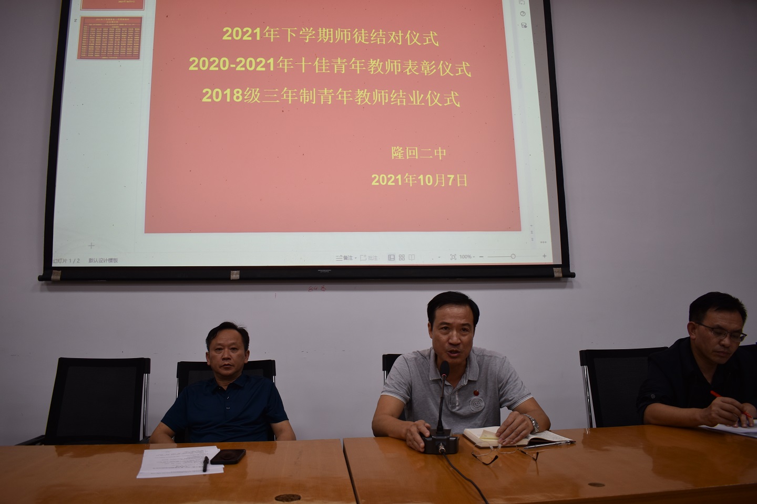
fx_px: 568
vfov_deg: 47.9
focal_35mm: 27
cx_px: 378
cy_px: 252
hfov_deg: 67.4
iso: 100
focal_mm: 18
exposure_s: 1/40
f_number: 3.5
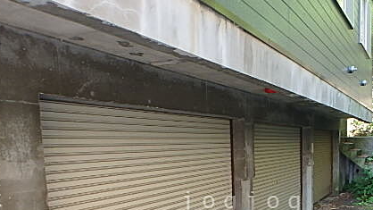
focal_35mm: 35
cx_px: 244
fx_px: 346
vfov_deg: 31.6
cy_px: 200
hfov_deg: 55.6
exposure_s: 1/60
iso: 125
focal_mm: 3.7
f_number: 3.5
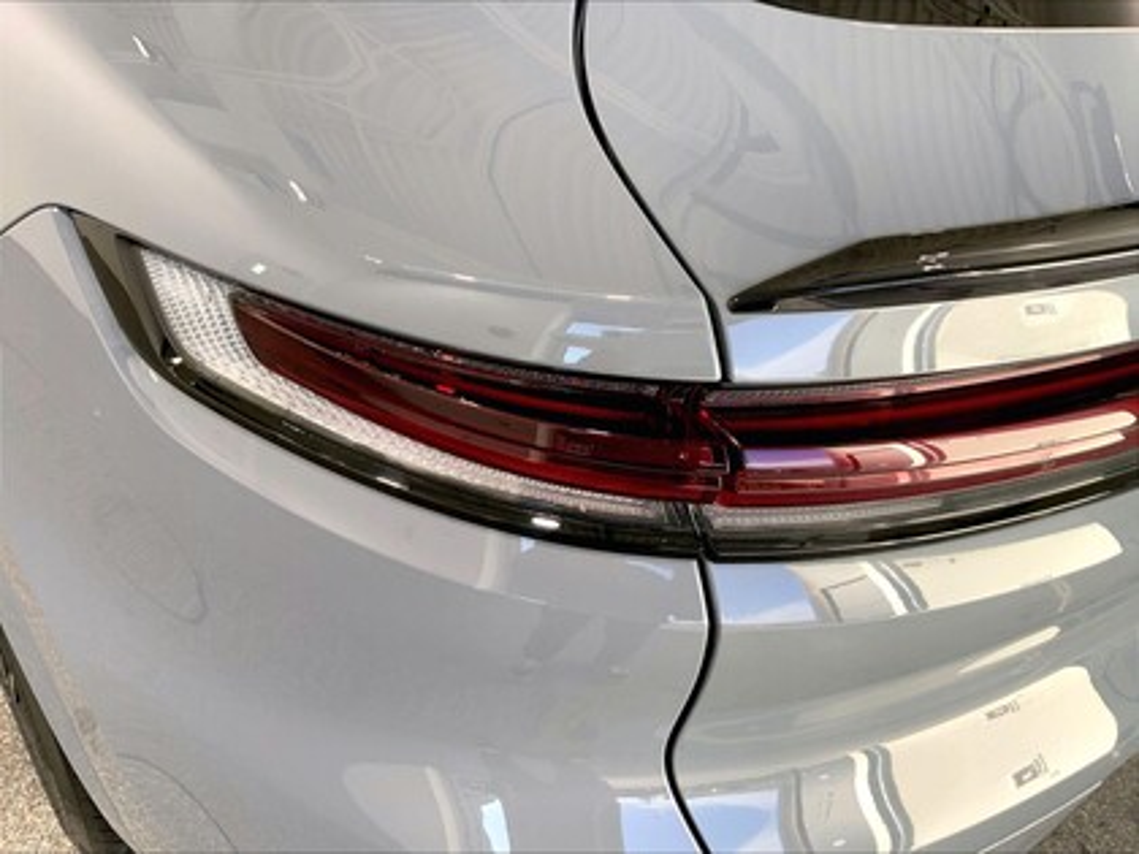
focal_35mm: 29
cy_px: 427
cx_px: 570
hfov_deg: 61.7
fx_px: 954
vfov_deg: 48.2
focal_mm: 3
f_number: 1.8
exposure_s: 1/122
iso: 25
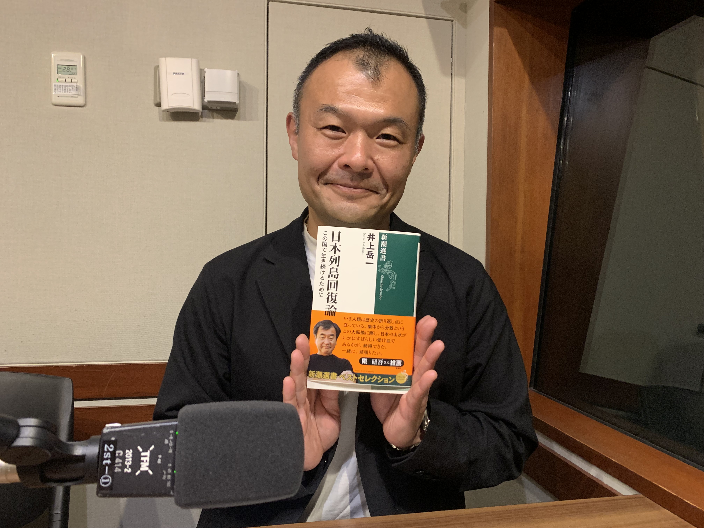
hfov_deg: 67.3
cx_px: 352
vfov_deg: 53.1
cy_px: 264
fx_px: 529
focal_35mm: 26
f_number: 1.8
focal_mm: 4.25
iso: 400
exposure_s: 1/33
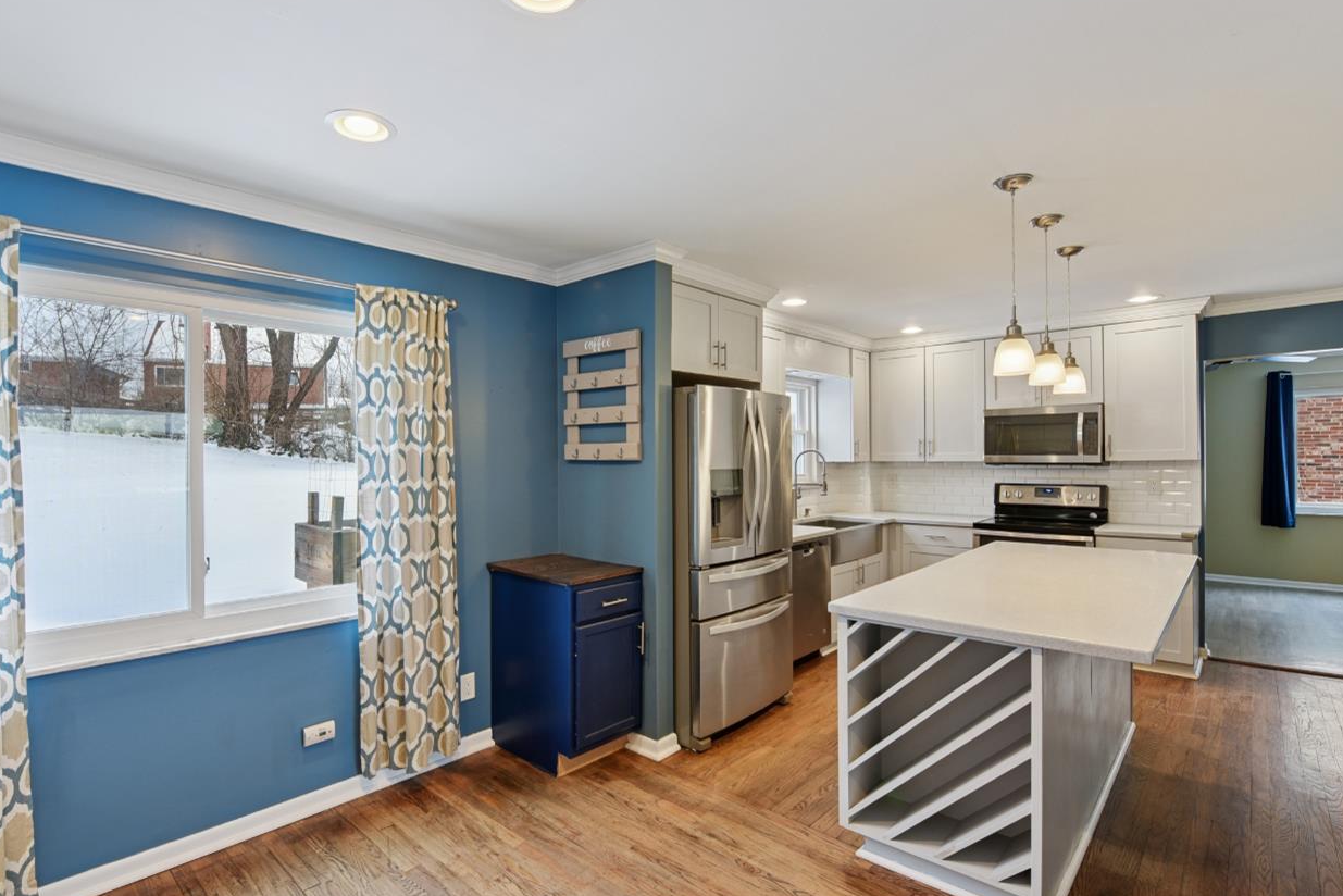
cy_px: 459
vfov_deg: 70.5
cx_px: 617
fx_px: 634
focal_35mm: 17
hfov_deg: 93.1
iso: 400
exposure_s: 1/30
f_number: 8
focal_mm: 14
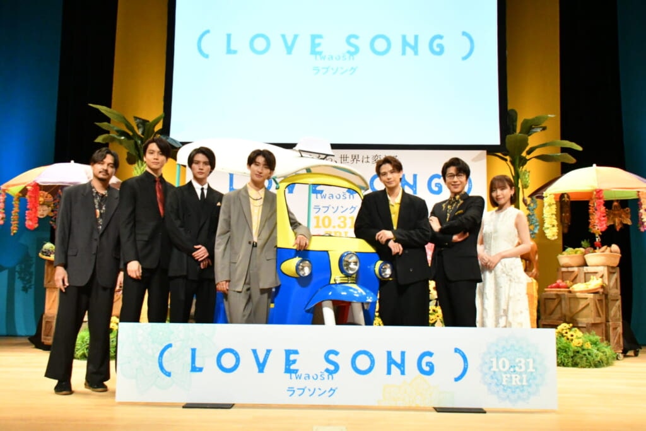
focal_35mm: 38
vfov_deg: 35.5
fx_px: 673
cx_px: 323
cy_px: 216
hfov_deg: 51.3
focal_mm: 25
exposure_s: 1/250
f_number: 9
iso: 6400
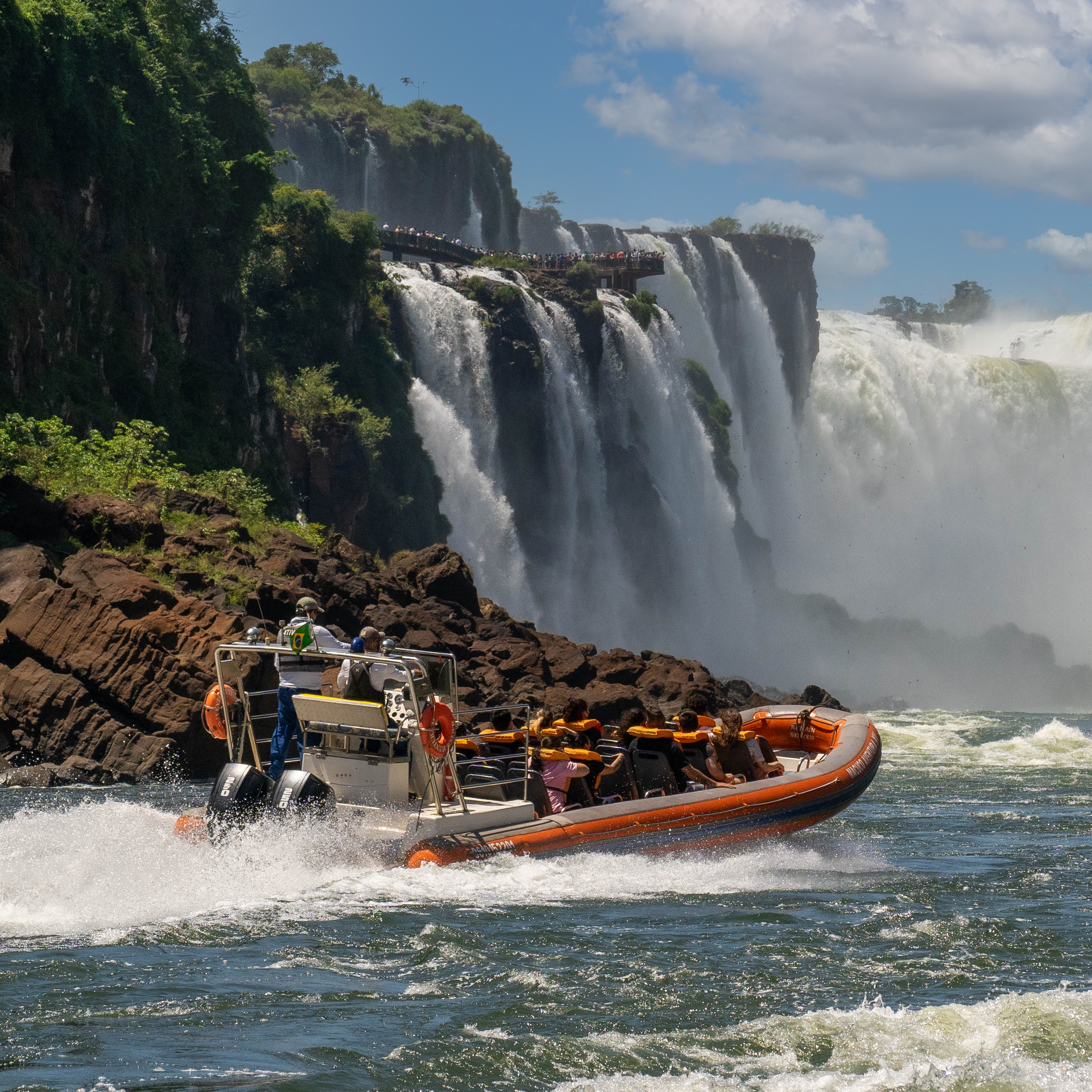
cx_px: 680
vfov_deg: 10.0
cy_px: 547
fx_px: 6210
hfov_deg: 10.0
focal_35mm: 174
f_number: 10
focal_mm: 91
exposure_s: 1/3200
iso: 1000
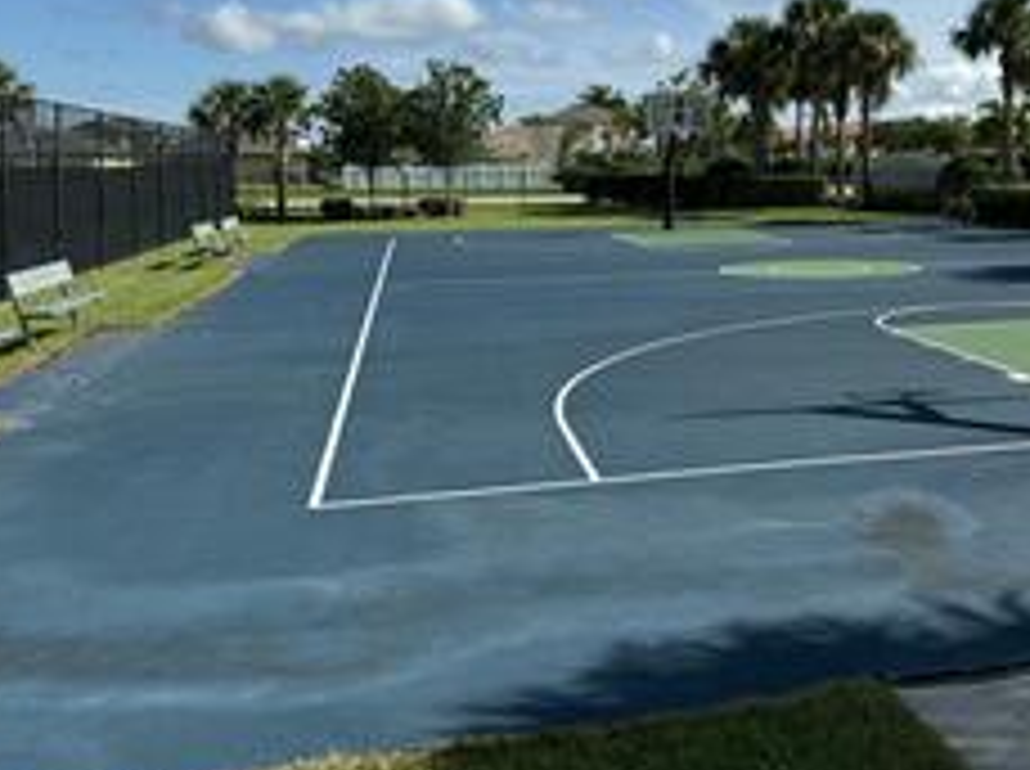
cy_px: 185
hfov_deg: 43.2
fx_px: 1248
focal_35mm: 42
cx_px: 792
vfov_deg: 33.5
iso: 80
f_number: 1.78
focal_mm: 6.76
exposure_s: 1/5348
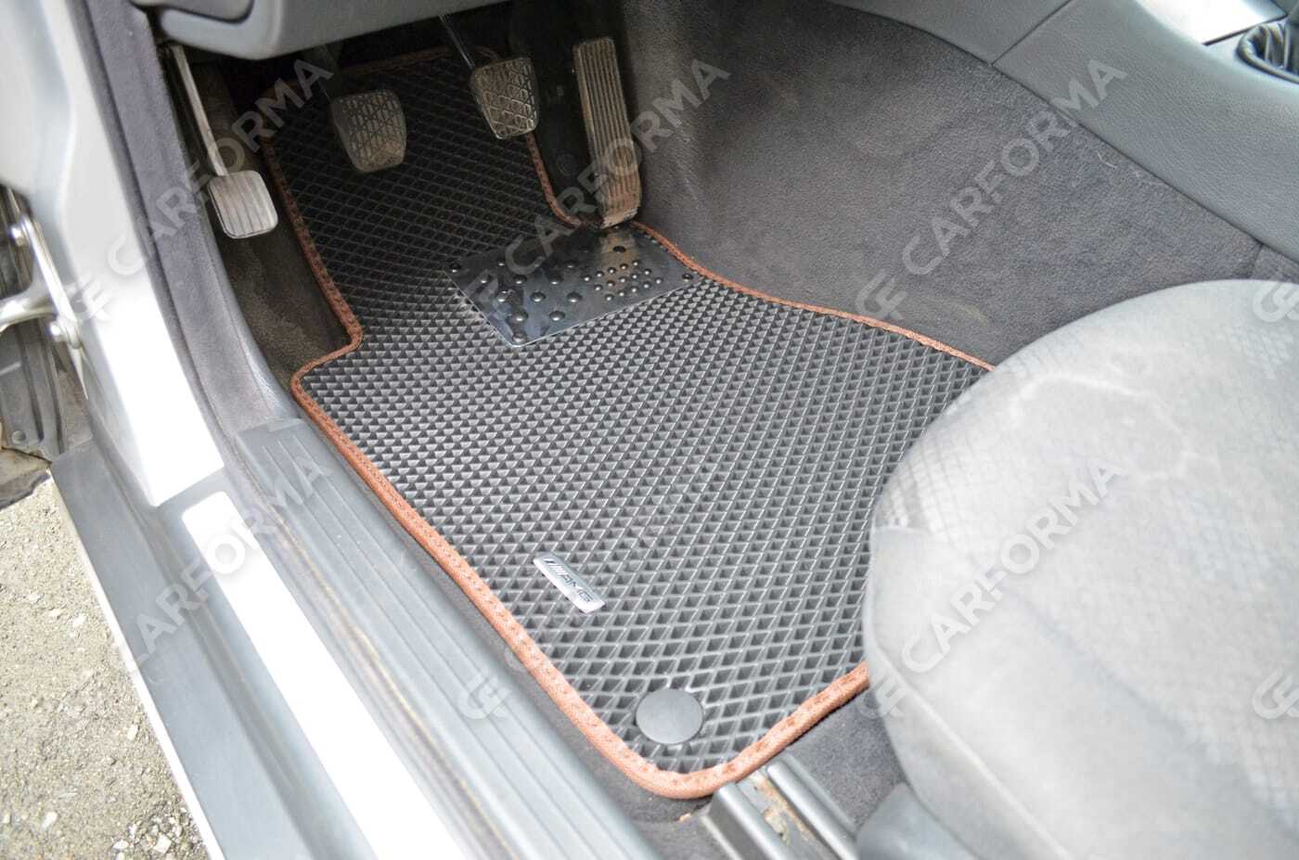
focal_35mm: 27
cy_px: 430
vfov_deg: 47.7
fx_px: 972
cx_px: 650
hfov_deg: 67.5
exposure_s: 1/45
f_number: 3.5
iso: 800
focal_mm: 18
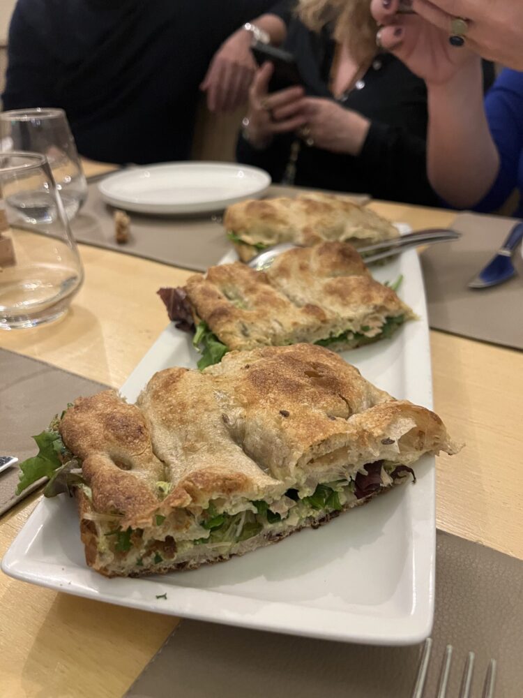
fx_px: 524
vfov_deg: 67.3
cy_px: 349
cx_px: 262
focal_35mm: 26
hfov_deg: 53.1
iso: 500
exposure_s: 1/50
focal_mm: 5.7
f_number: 1.5
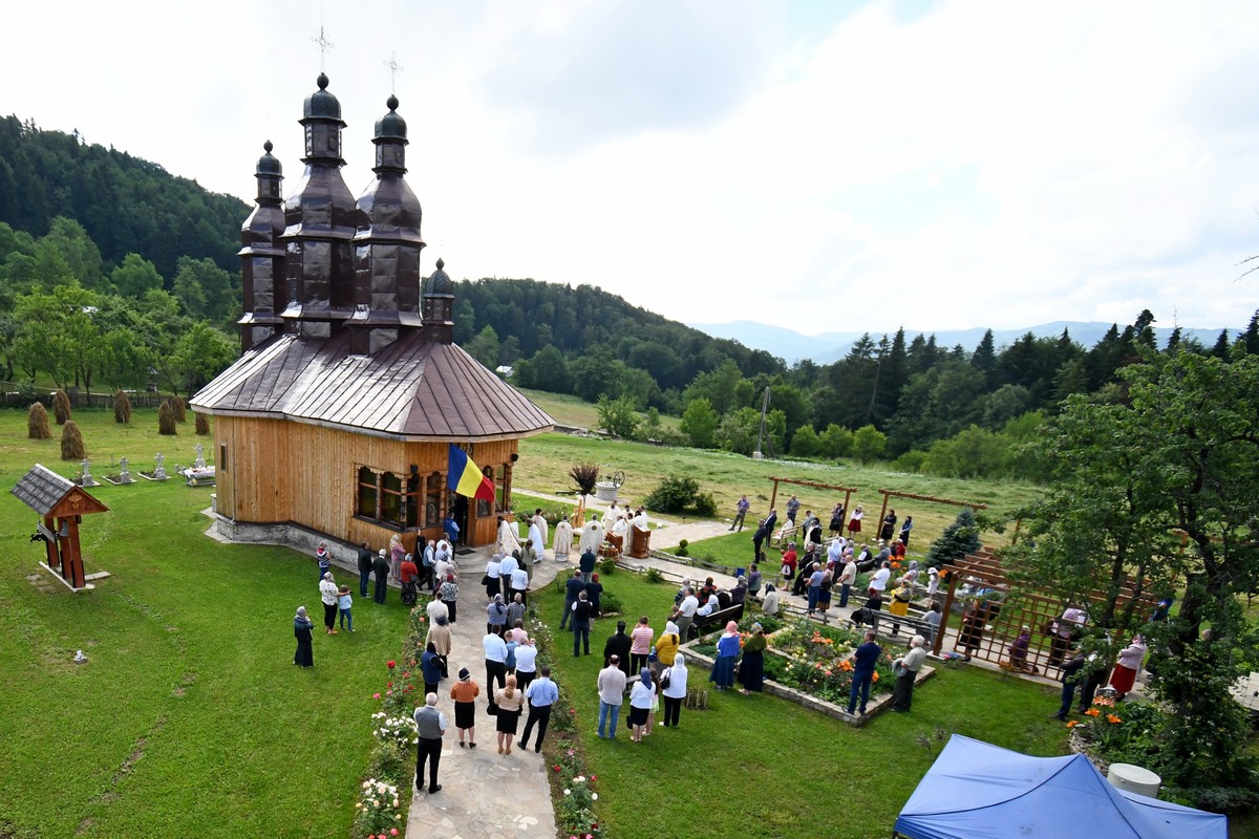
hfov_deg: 100.4
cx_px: 630
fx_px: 525
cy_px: 420
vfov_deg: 77.3
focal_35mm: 15
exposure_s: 1/1000
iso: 500
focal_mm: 10
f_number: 4.5
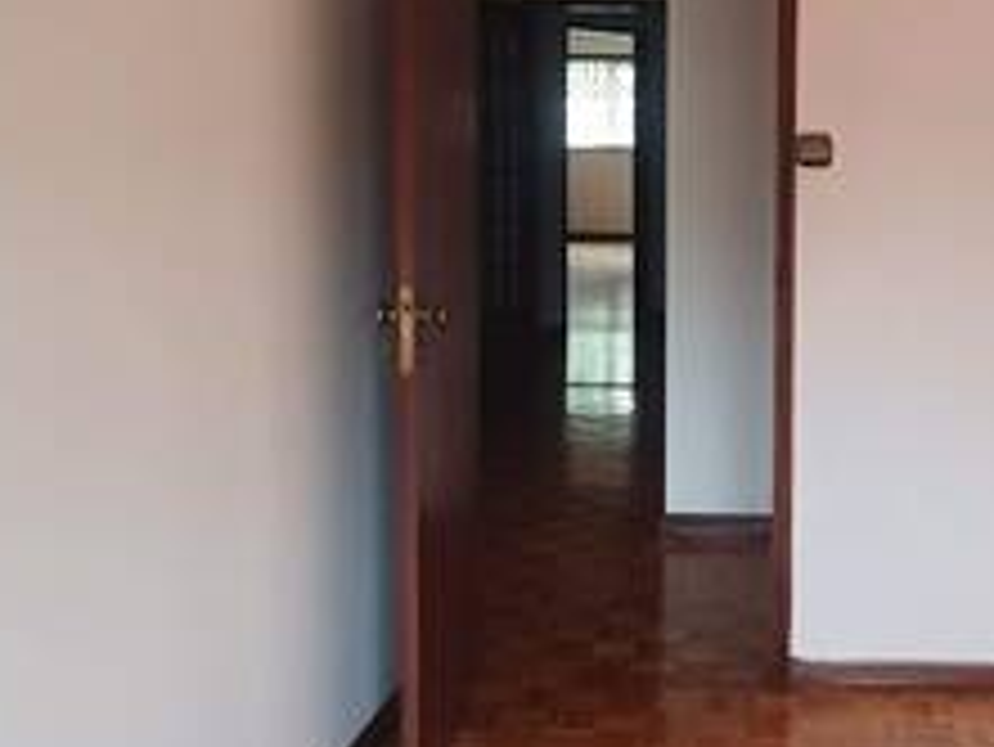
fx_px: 1350
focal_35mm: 47
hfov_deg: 39.4
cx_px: 738
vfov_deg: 30.4
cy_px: 180
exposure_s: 1/50
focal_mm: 1.8
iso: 320
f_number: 2.2
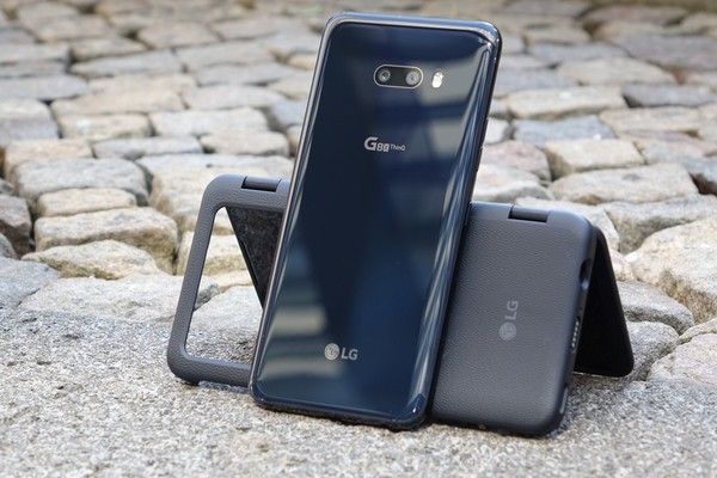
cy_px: 239
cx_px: 358
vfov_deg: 11.1
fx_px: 2469
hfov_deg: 16.5
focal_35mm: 124
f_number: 5
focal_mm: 45.37
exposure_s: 1/60
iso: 200
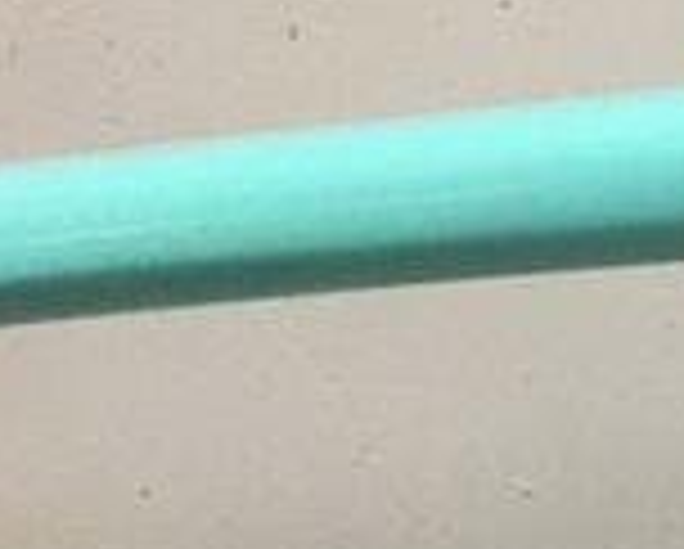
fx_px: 3020
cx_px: 1251
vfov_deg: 10.2
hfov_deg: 11.9
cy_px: 670
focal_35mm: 149
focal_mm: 4.15
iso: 160
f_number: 2.2
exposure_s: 1/30
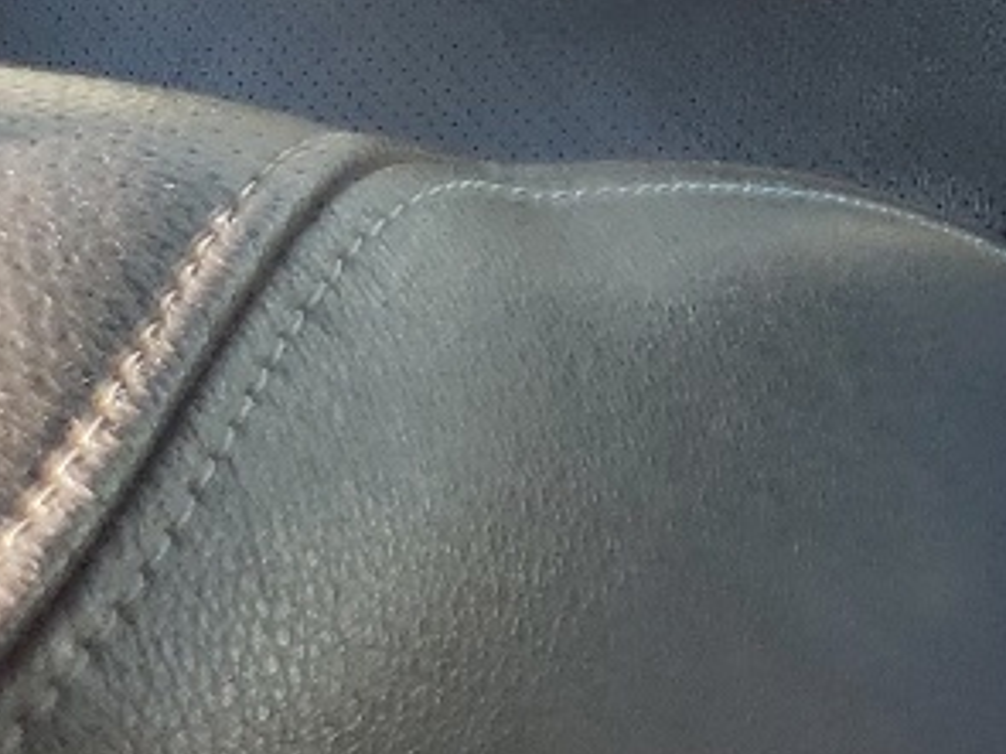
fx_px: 4096
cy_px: -577
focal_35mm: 141
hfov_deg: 12.4
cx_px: 1992
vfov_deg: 10.0
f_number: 1.5
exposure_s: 1/161
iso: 50
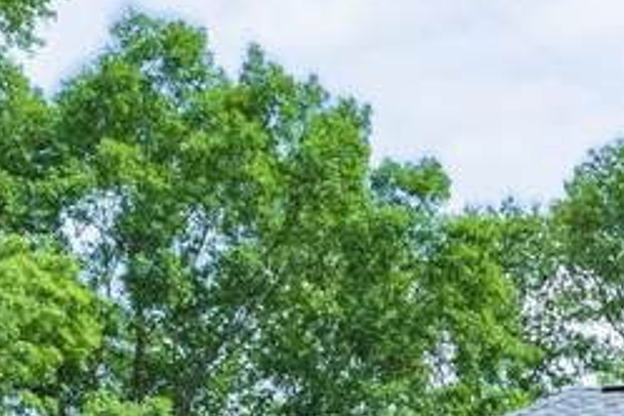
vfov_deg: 6.5
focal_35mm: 199
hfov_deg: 10.1
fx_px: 3455
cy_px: 1014
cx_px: 782
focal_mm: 25.9
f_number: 16
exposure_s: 1/400
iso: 800
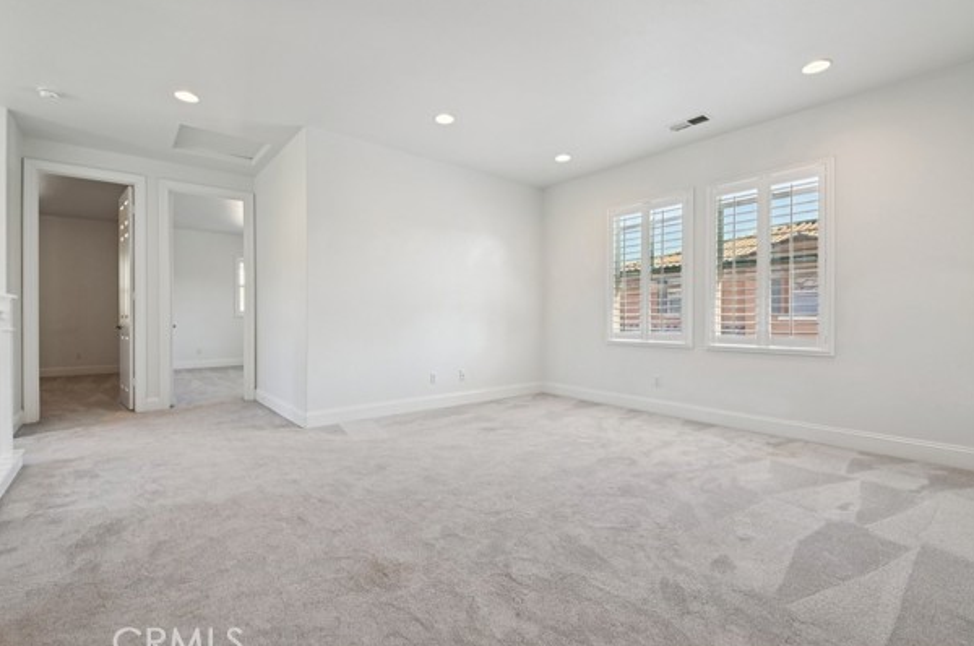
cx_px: 464
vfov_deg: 73.6
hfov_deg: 96.8
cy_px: 321
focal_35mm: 16
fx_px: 432
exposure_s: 1/13
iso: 250
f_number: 8
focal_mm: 15
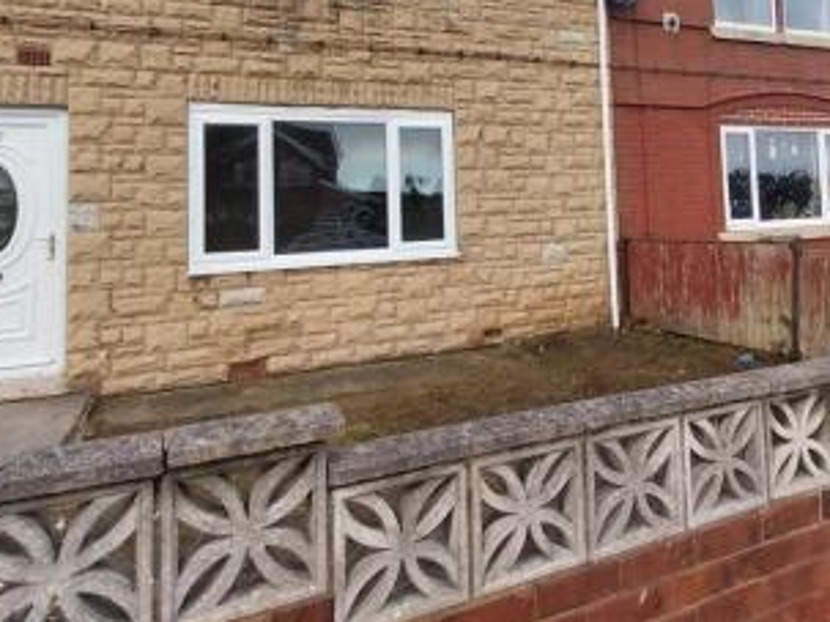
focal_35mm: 25
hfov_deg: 68.8
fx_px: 599
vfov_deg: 53.0
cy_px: 177
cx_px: 494
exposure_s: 1/352
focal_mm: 1.13
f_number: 2.2
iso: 64
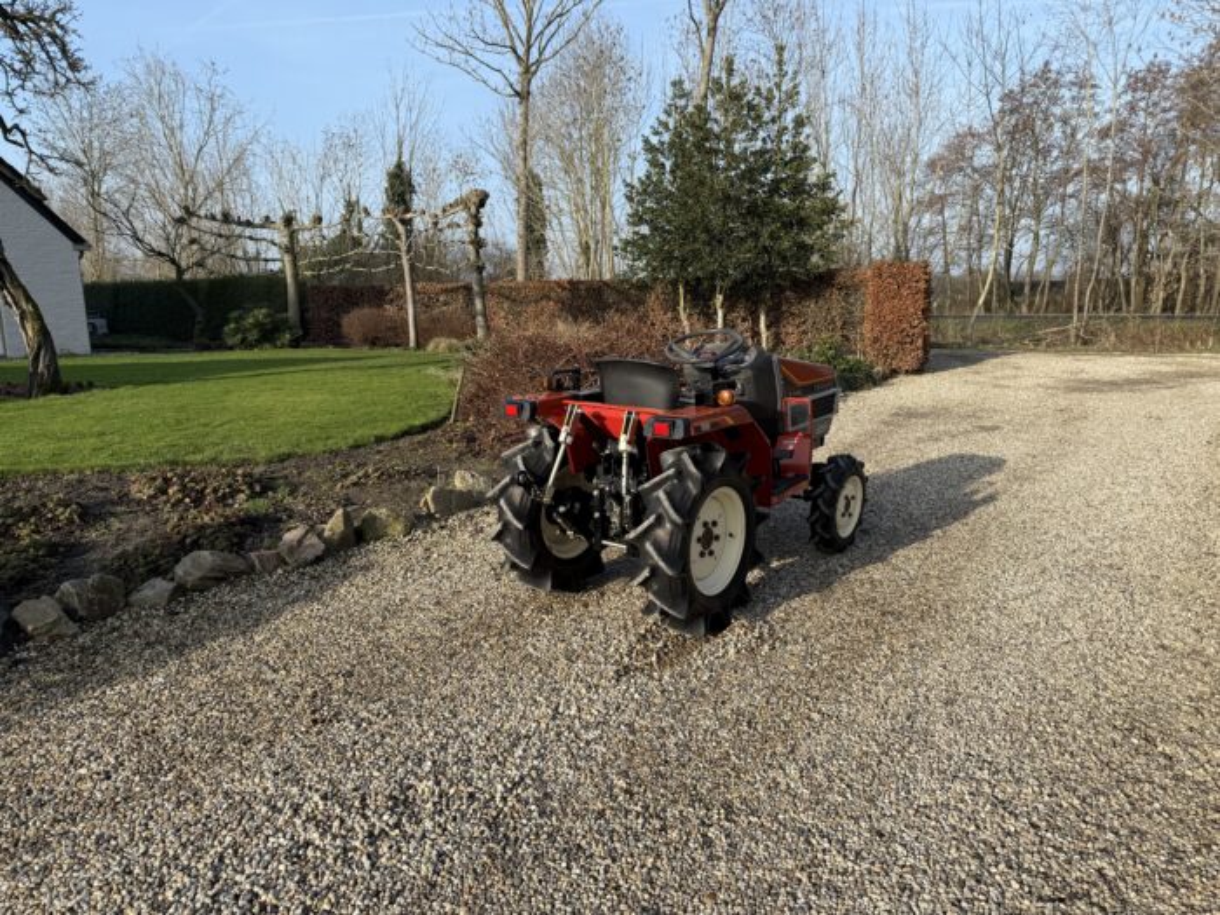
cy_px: 458
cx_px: 610
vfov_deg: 56.8
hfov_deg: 71.6
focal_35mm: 24
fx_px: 846
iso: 80
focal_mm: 6.76
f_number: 1.78
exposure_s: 1/2525
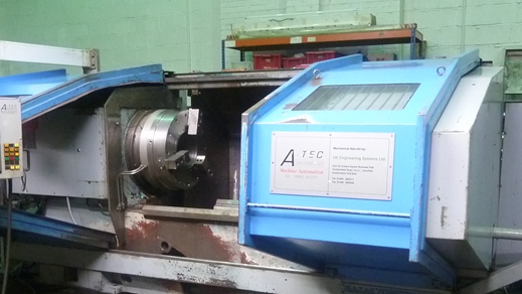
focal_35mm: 42
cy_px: 214
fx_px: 581
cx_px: 260
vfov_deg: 28.0
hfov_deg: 48.4
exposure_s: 1/10
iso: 400
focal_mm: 4.1
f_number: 3.3
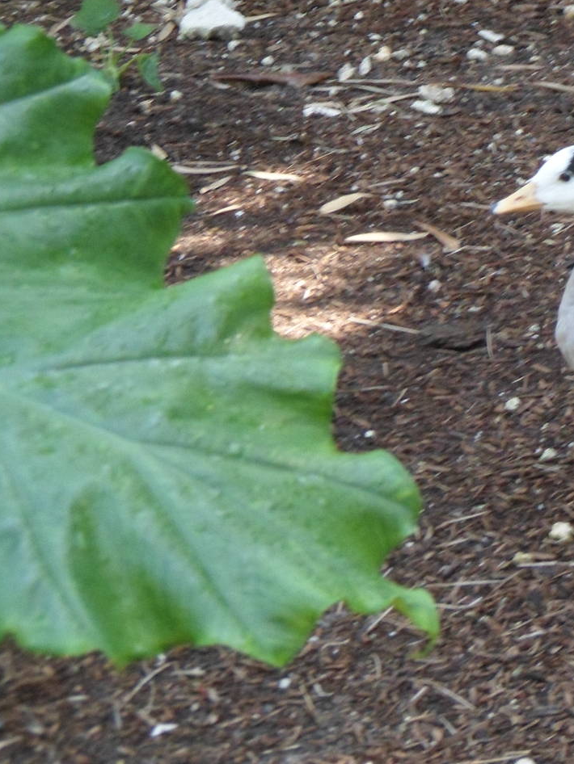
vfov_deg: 13.9
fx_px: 3138
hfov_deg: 10.4
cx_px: 591
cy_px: 396
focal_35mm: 142
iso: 320
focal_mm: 14
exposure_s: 1/45
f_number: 5.1
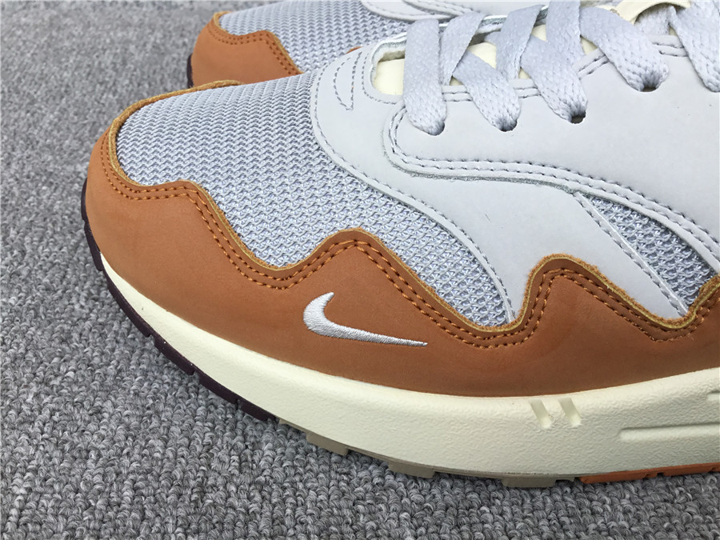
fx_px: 645
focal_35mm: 31
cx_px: 360
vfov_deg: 45.4
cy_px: 270
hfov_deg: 58.4
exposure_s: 1/512
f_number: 2.4
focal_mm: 3.3
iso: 25
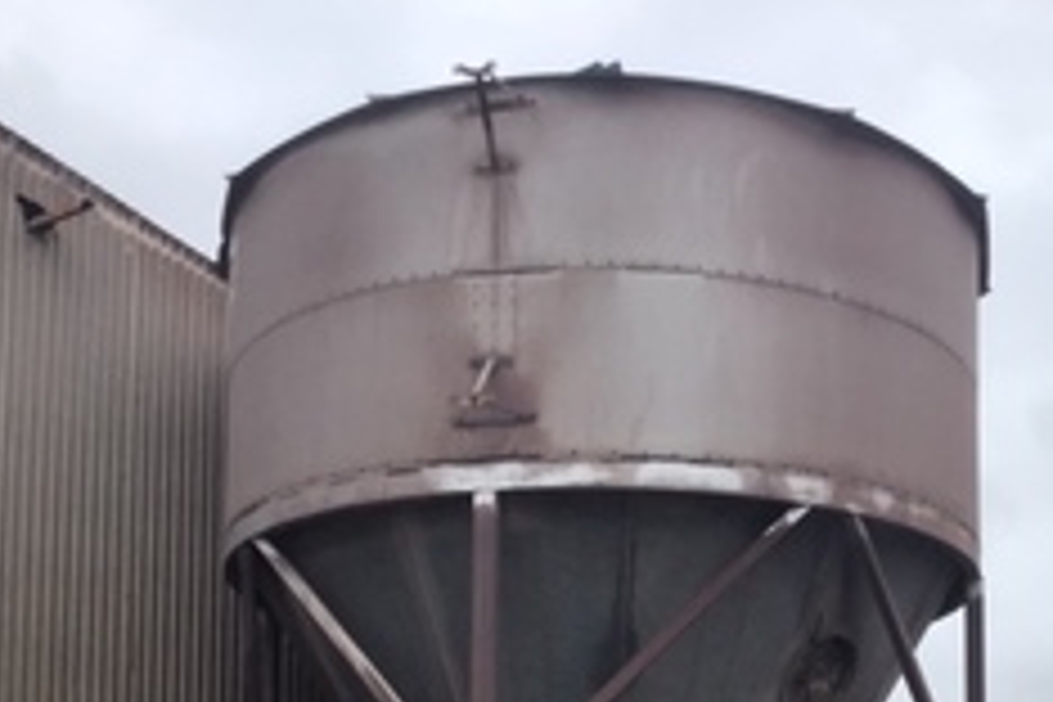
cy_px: 810
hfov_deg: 36.1
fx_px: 1609
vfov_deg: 22.9
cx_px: 639
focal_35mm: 55
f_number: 2.4
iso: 25
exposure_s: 1/1031
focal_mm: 3.3
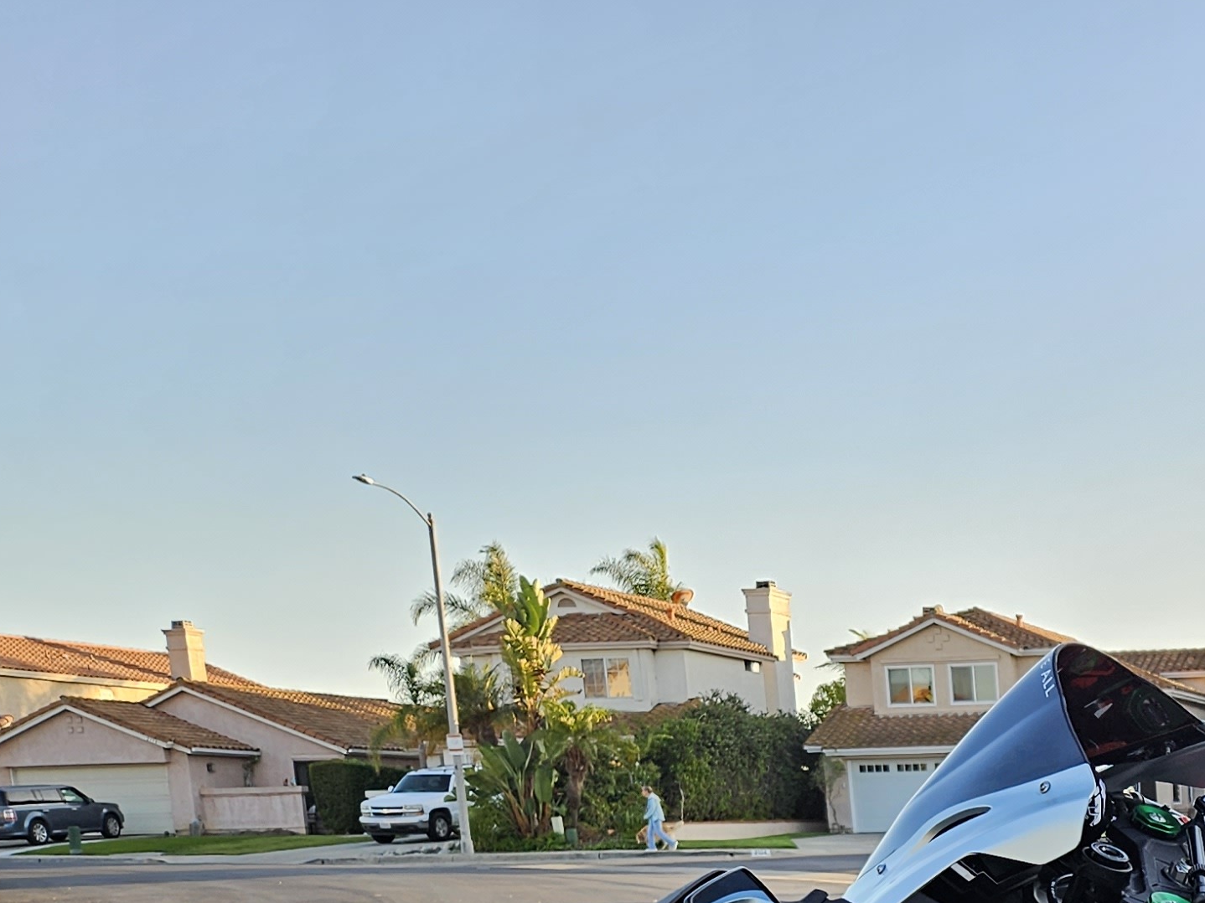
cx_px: 1476
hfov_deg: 26.6
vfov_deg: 20.7
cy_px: 1211
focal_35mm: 64
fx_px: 2227
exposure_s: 1/267
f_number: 1.8
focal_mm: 5.4
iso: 25
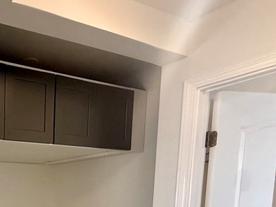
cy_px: 227
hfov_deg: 36.8
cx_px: -69
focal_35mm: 36
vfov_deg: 34.4
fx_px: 287
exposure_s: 1/120
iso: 250
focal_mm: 2.22
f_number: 2.2
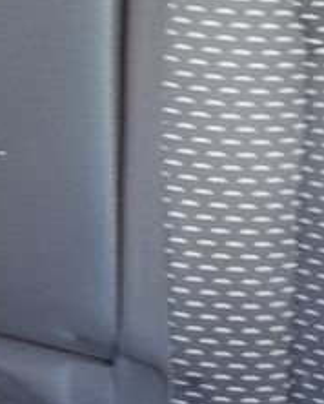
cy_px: 45
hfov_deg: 12.7
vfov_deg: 15.7
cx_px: 299
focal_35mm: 121
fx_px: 1448
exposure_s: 1/30
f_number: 1.8
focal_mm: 10.4
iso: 200
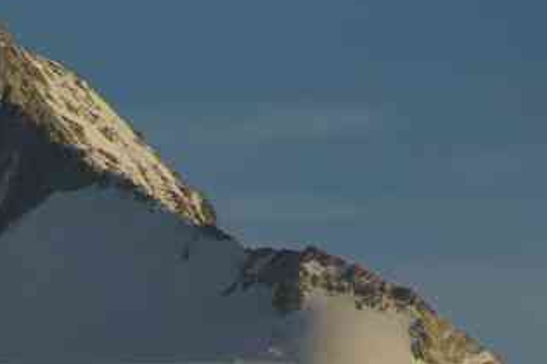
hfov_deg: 2.0
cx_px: 31
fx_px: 15877
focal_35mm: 1046
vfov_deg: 1.3
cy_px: 444
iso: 100
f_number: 8
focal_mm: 220
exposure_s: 1/180
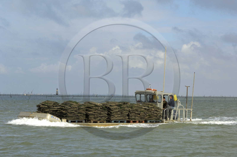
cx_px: 118
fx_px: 809
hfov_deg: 16.7
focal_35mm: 123
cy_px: 78
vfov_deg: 11.1
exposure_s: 1/500
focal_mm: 82
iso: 100
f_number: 4.8
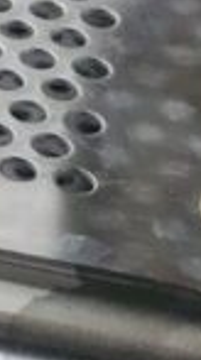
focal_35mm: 204
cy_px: -163
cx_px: -610
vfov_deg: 10.3
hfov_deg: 5.2
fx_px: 1945
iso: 20
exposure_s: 1/1548
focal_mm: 4
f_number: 1.8
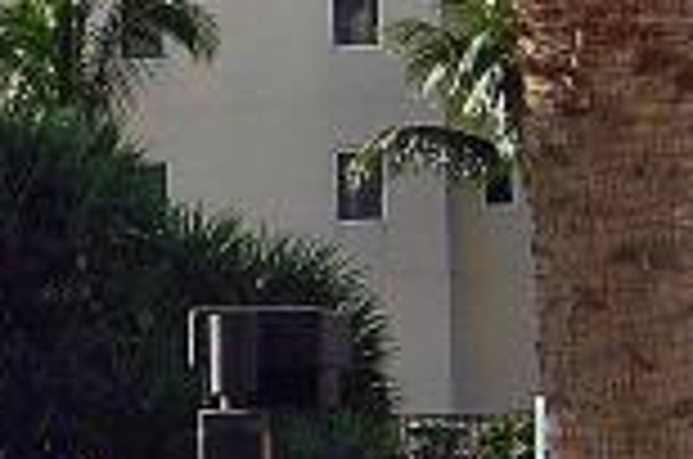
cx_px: -817
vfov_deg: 4.3
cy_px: 414
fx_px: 6070
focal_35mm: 316
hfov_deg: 6.3
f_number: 10
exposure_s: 1/250
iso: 360
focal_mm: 28
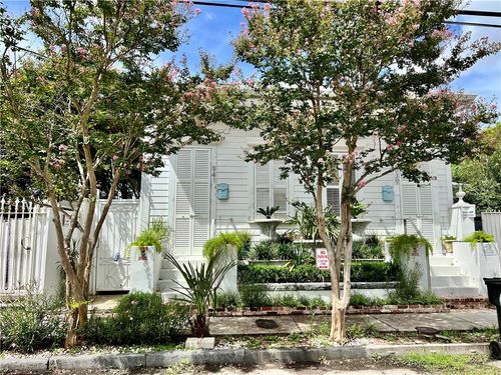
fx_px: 376
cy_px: 188
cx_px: 250
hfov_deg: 67.3
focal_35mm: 26
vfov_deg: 53.1
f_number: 1.5
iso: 50
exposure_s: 1/3704
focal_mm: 5.7
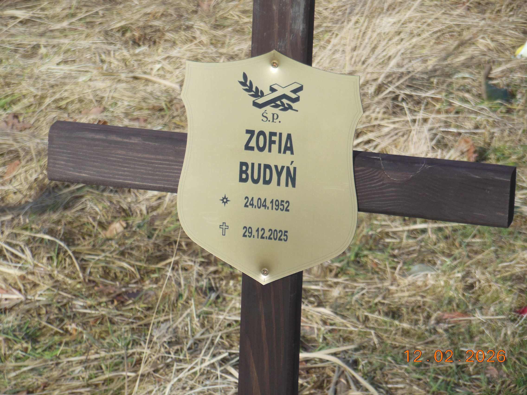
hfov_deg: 10.4
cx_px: 264
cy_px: 198
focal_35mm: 191
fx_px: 2908
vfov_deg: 7.8
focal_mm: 34
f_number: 5.6
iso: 125
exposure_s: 1/500
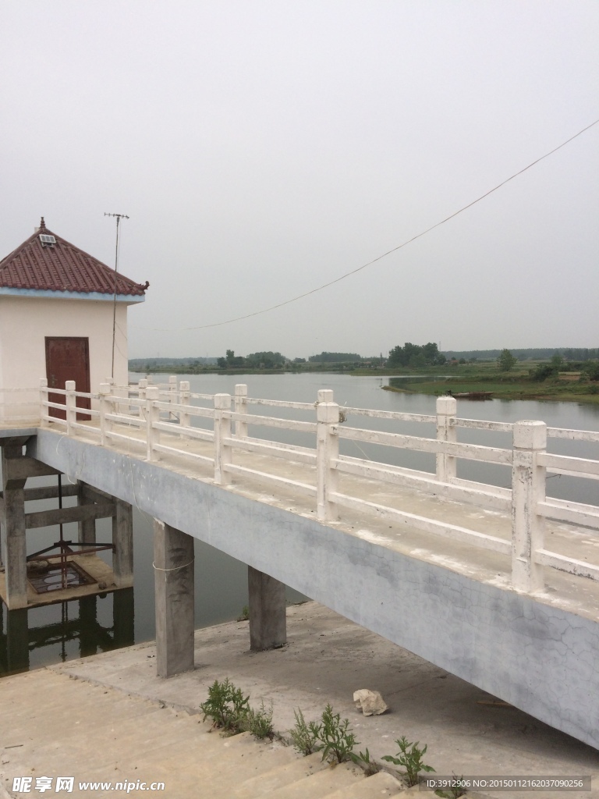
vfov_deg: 60.0
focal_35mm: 30
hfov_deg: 46.8
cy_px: 400
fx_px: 692
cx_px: 300
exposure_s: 1/4115
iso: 40
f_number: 2.2
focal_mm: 4.12
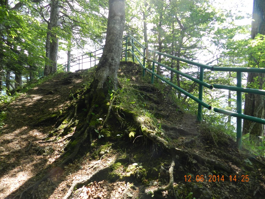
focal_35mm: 23
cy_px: 100
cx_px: 132
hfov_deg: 73.9
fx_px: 176
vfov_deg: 58.9
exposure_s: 1/160
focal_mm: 4
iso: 160
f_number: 3.4
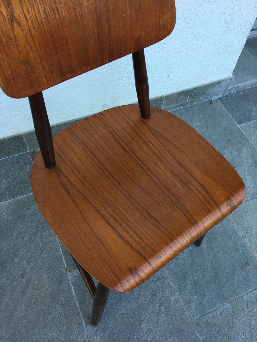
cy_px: 171
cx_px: 128
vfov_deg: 61.7
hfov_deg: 48.2
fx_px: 287
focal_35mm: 29
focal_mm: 4.15
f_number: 2.2
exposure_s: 1/100
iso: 32
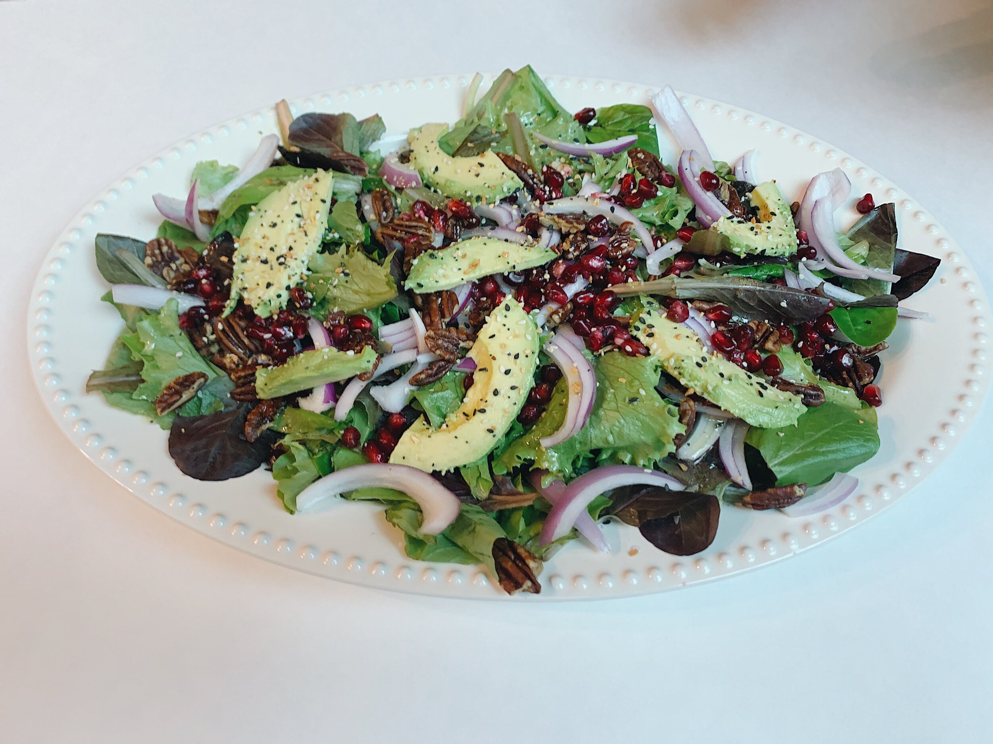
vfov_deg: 53.1
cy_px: 372
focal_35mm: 26
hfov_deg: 67.3
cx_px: 496
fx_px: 746
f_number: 1.8
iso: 320
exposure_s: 1/60
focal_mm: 4.25
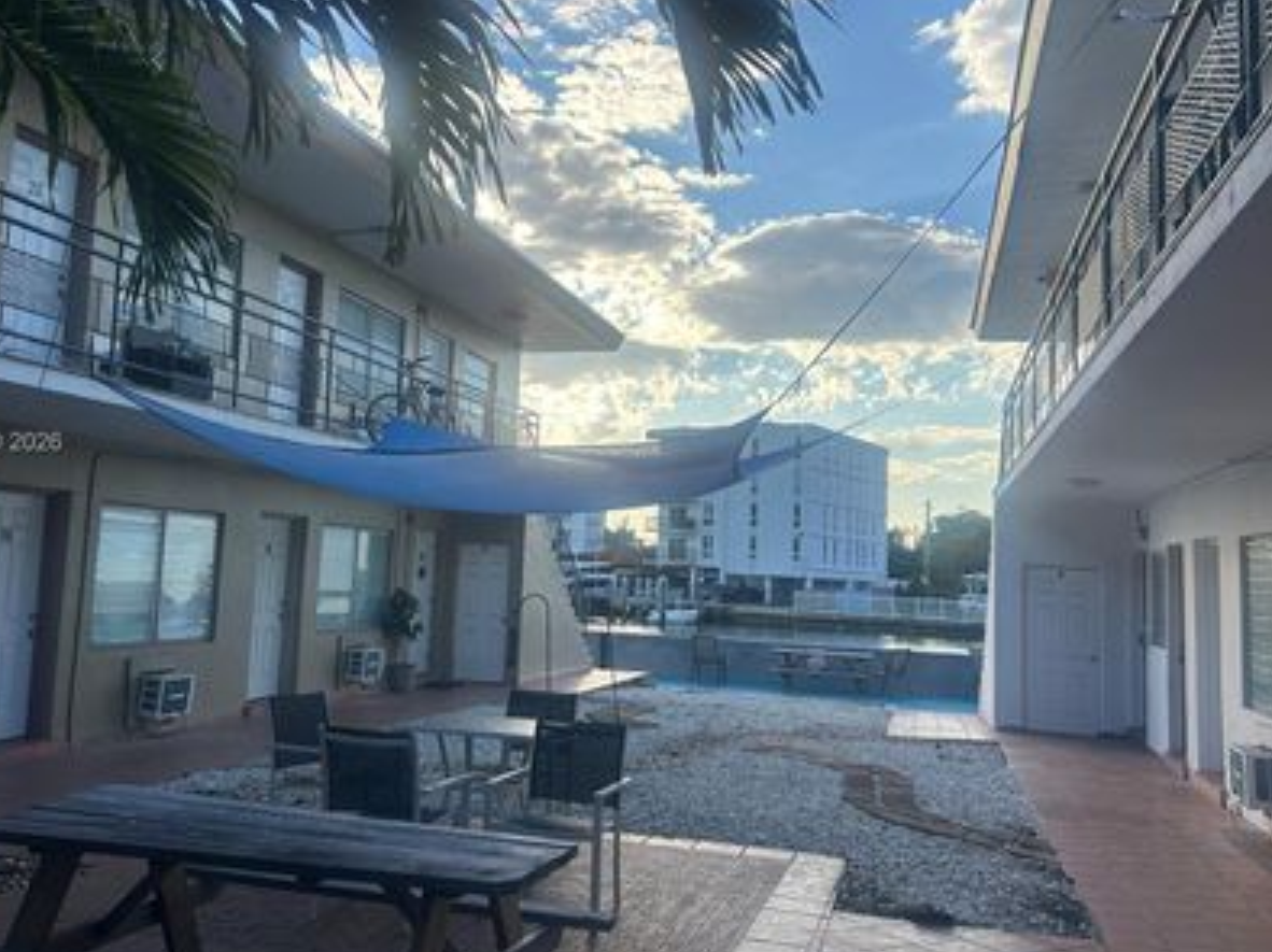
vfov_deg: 42.9
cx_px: 555
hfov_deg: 55.2
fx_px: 1212
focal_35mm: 33
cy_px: 444
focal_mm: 5.7
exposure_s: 1/2252
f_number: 1.5
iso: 50
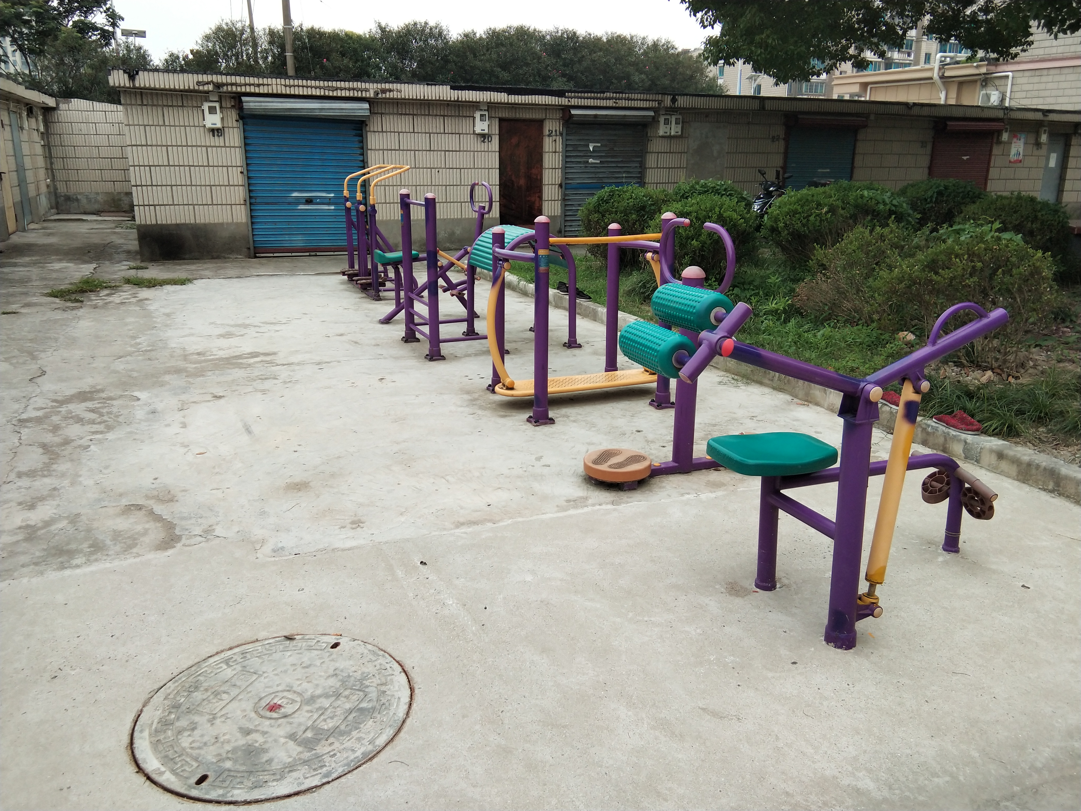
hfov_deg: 58.4
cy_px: 406
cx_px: 540
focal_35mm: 31
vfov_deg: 45.4
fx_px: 968
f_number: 2.2
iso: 50
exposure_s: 1/622
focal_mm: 3.69
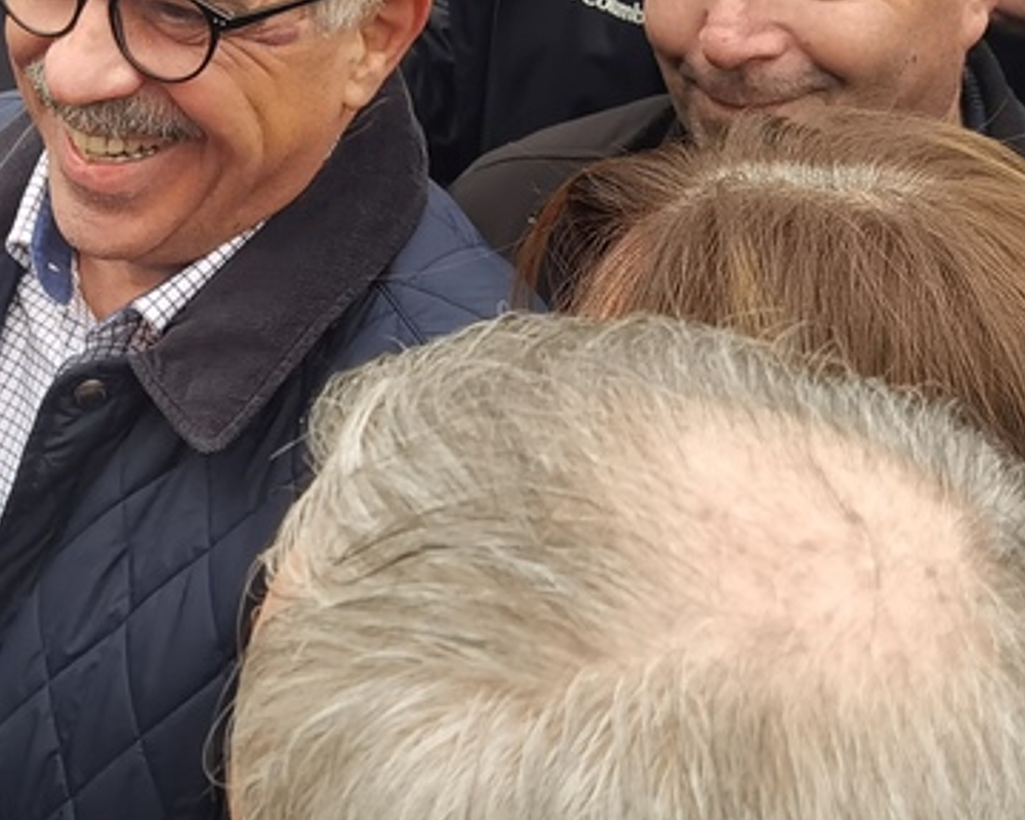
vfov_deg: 15.7
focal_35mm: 98
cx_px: -17
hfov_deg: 19.0
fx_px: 2972
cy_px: 263
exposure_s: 1/517
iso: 160
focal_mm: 6.71
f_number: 1.9
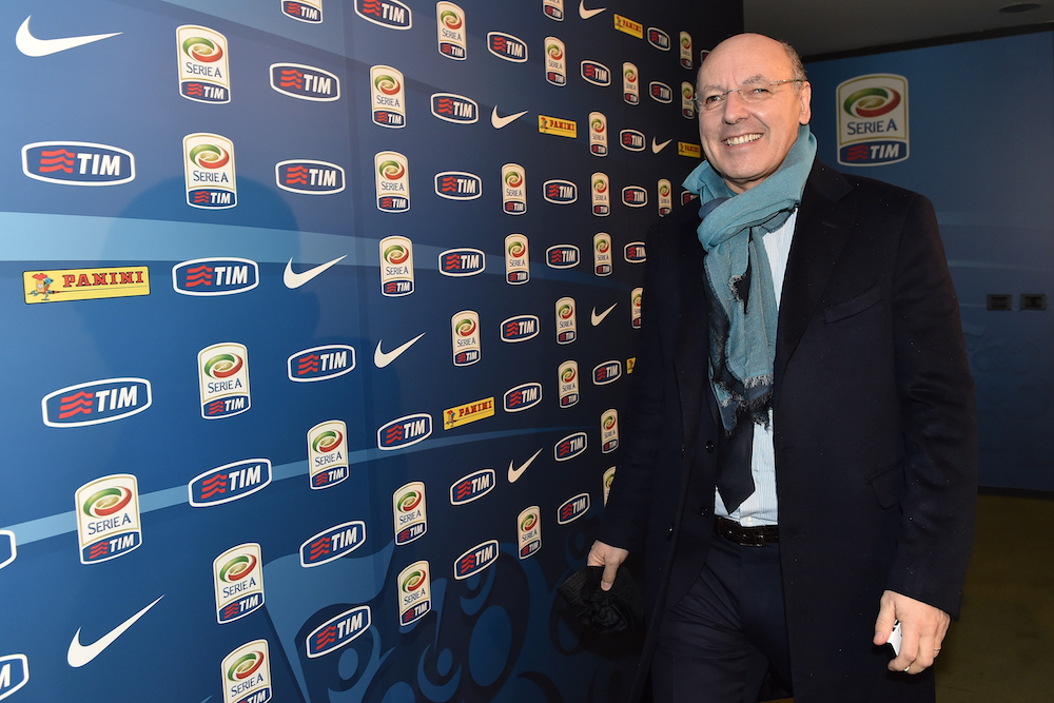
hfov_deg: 65.5
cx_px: 527
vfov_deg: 46.4
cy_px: 352
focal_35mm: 28
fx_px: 820
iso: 1600
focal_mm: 28
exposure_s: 1/250
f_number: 5.6
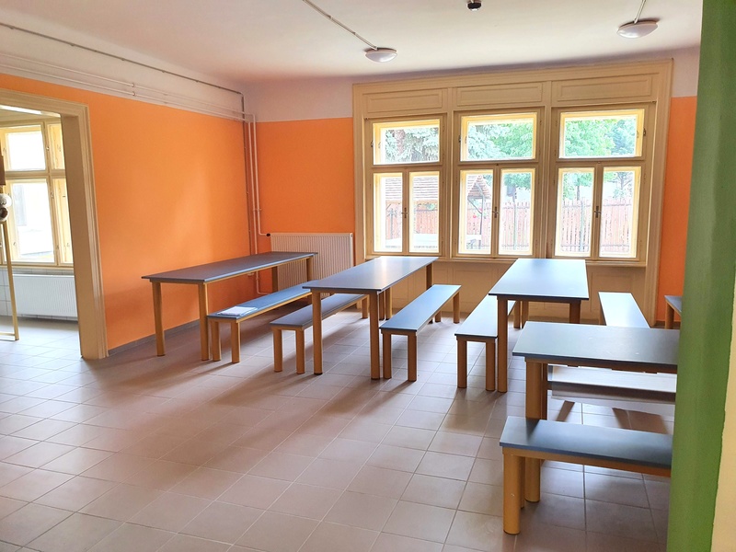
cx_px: 368
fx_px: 553
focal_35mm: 26
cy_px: 276
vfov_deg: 53.1
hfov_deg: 67.3
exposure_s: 1/100
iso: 125
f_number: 2.4
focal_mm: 4.32
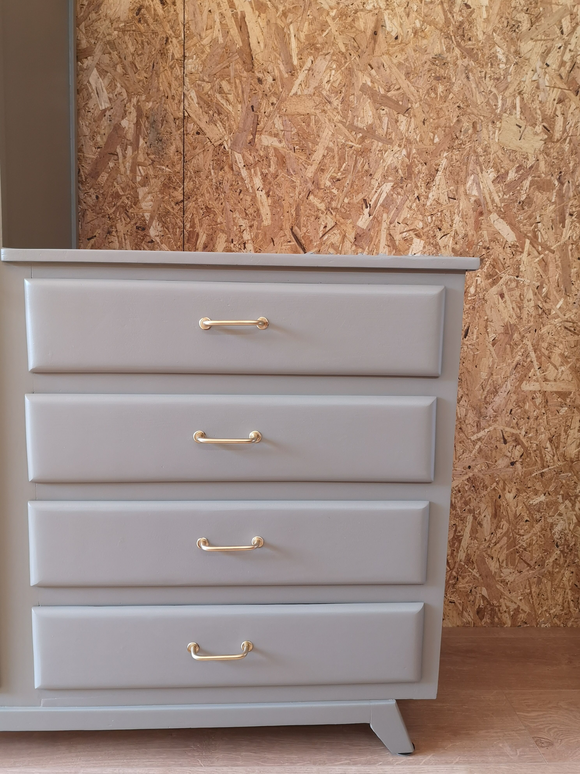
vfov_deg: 65.3
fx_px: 603
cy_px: 387
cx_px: 290
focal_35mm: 27
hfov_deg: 51.4
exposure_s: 1/50
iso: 125
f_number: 1.8
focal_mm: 3.95
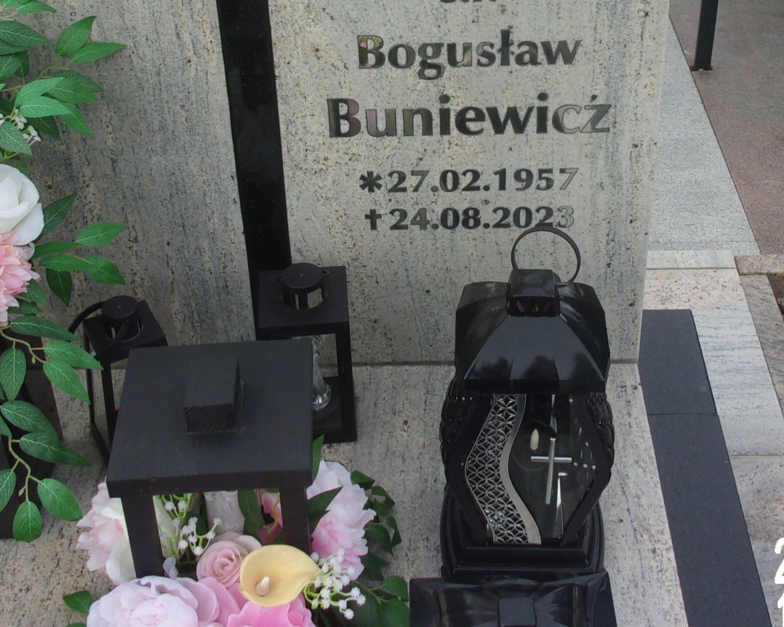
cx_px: 440
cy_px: 134
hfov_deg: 34.7
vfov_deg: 27.6
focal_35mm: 54
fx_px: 1253
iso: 80
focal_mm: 5.1
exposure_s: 1/160
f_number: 3.9
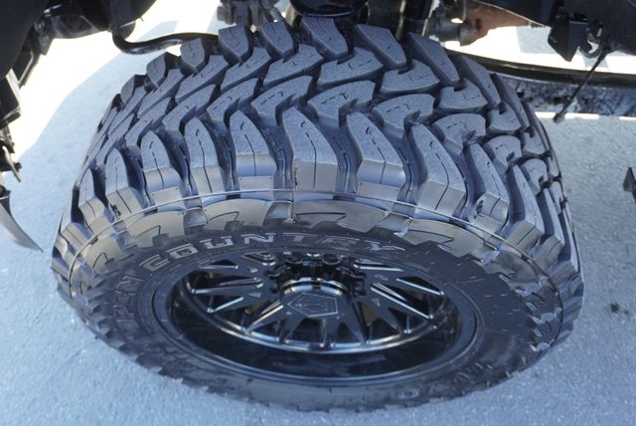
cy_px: 213
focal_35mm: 32
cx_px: 318
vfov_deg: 41.8
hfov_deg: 59.4
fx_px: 557
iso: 800
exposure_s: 1/160
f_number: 4
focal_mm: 21
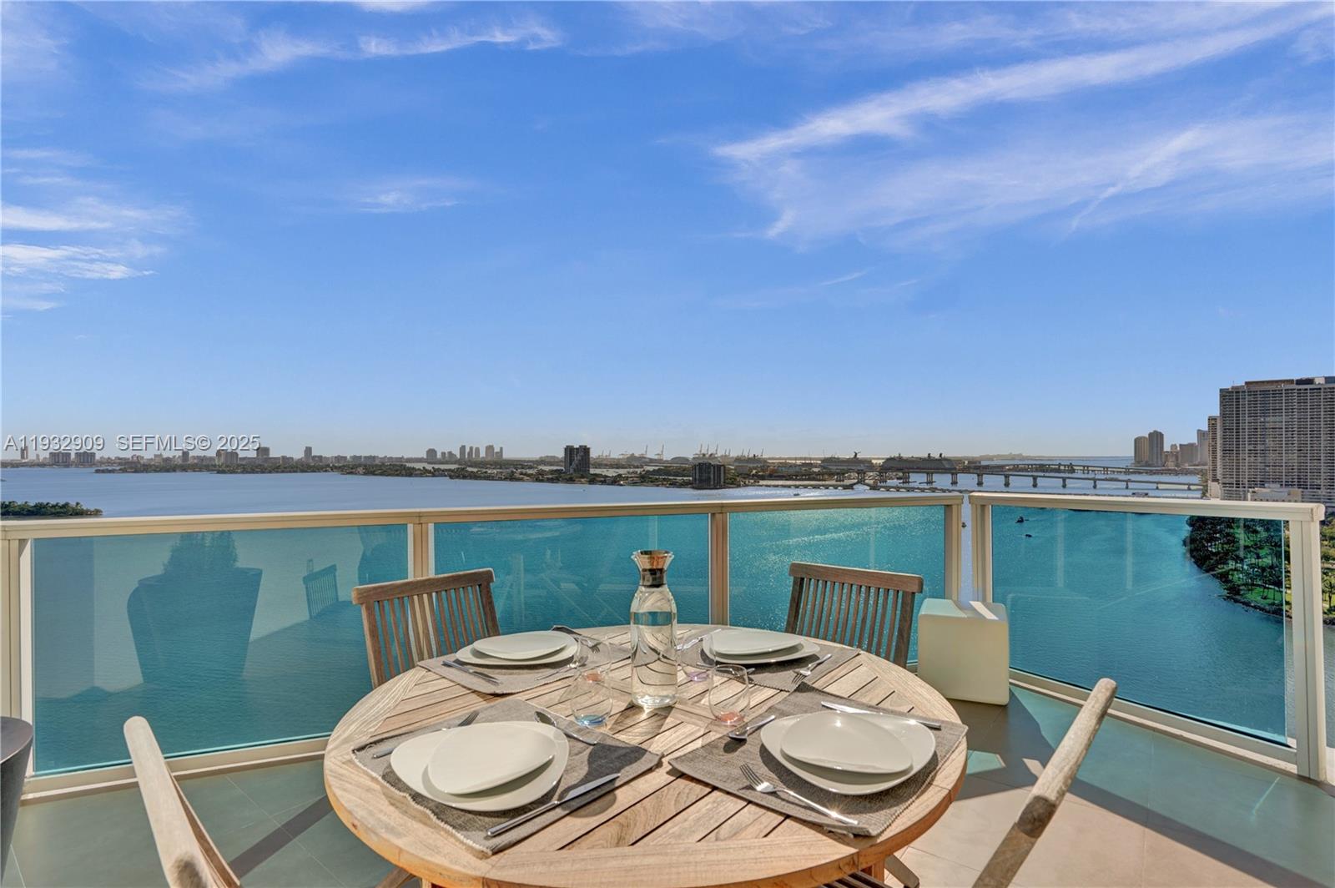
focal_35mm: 16
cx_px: 668
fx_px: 593
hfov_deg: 96.8
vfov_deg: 73.6
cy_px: 444
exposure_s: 1/200
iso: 64
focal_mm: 16
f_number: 8
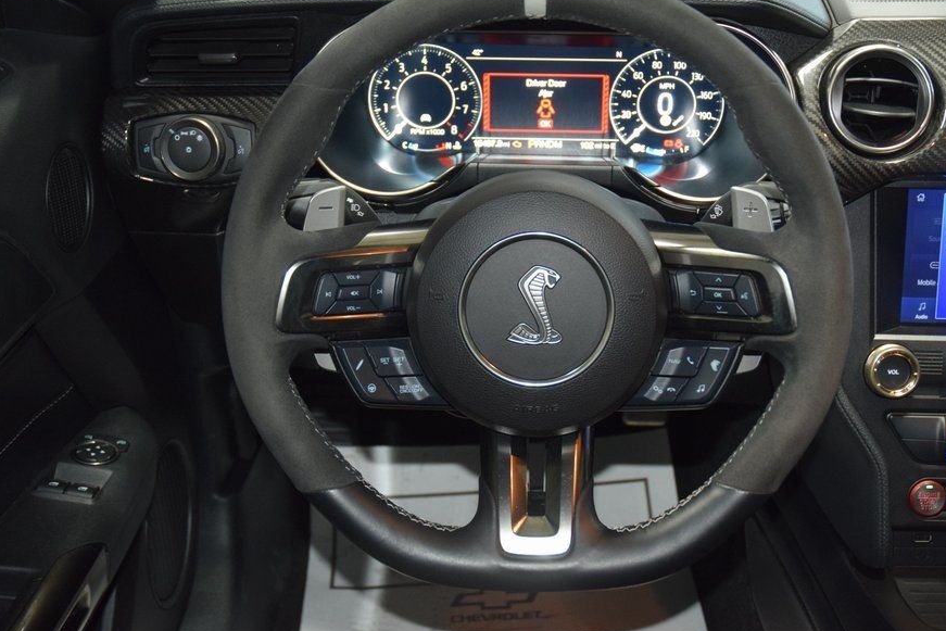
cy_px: 268
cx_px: 537
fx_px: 1251
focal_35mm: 48
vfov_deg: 28.3
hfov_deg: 41.3
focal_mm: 27
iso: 1800
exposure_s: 1/40
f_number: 3.8
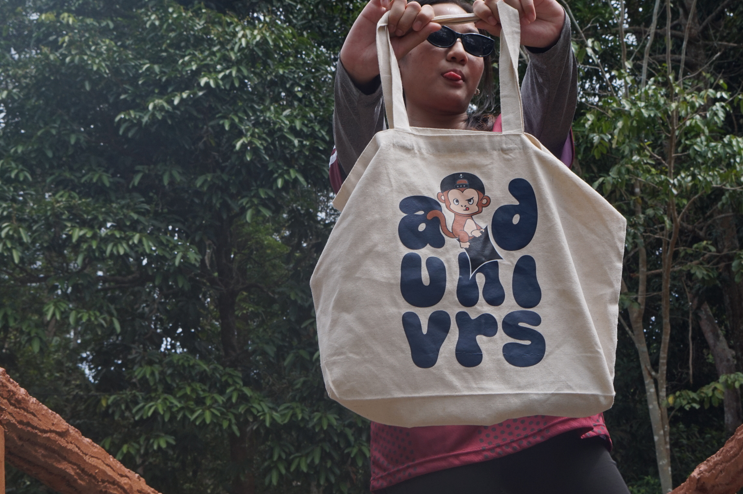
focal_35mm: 63
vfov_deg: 21.7
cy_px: 263
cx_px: 440
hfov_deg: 32.0
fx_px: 1291
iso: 200
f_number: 11
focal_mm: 35
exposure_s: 1/160
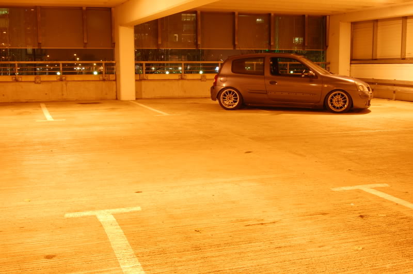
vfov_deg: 28.9
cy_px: 137
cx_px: 206
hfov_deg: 42.4
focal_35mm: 46
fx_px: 533
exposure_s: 2.5
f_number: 14
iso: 400
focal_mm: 31
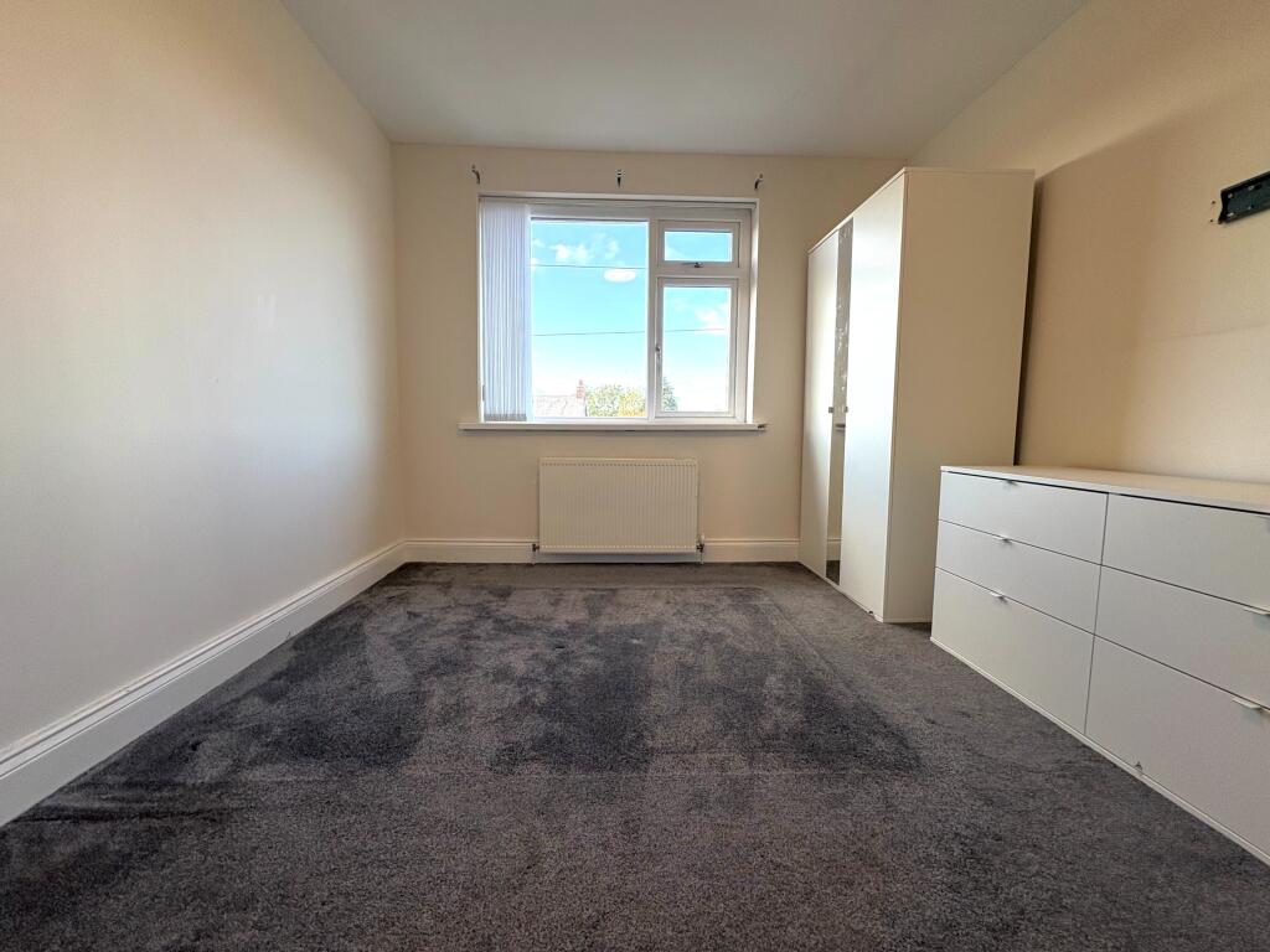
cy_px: 476
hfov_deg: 102.1
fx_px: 514
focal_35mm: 14
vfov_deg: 85.7
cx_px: 635
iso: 64
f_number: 2.2
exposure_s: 1/126
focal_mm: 2.22
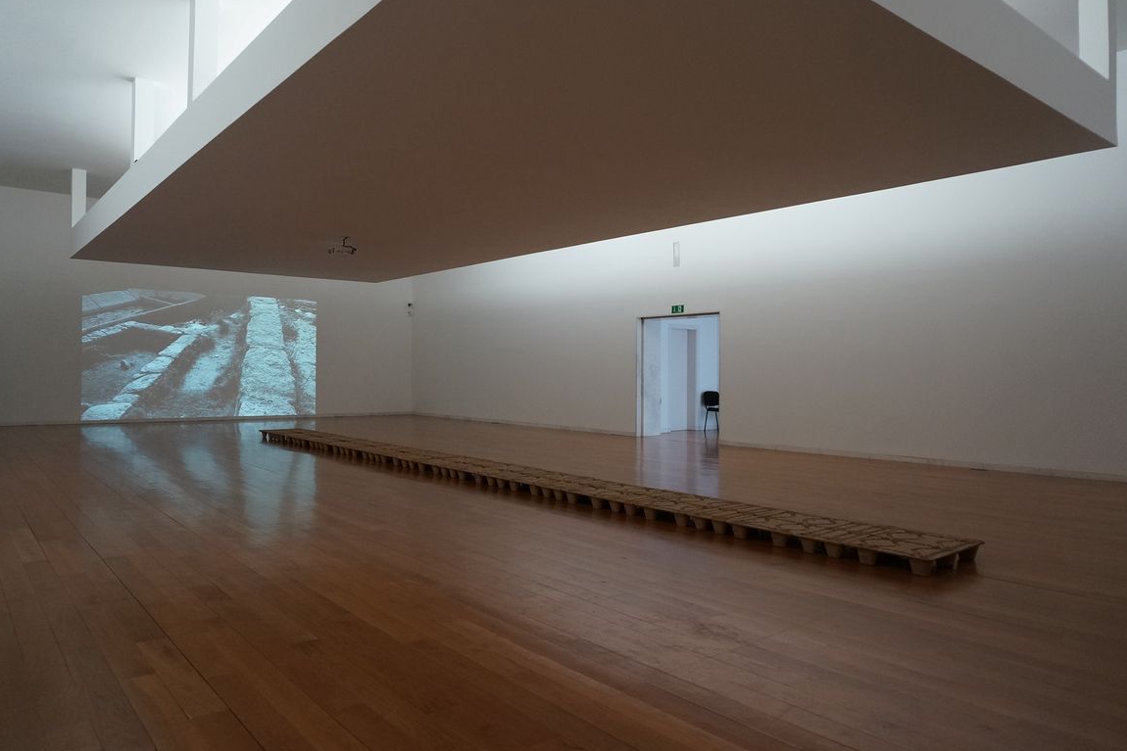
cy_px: 367
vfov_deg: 51.3
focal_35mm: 25
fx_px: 783
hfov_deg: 71.5
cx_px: 569
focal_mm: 16
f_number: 4
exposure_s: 1/60
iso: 1000
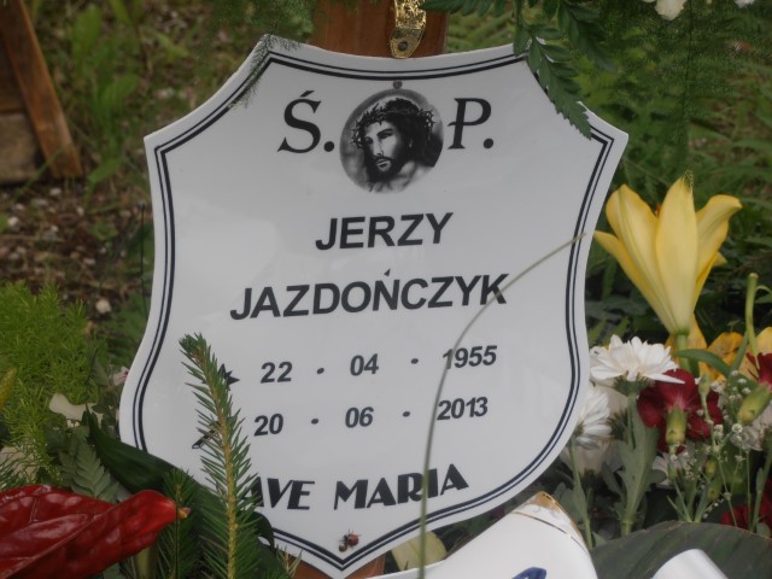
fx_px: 3702
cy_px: 290
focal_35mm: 166
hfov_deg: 11.9
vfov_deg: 8.9
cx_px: 386
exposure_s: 1/200
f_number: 5.9
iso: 80
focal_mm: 29.44
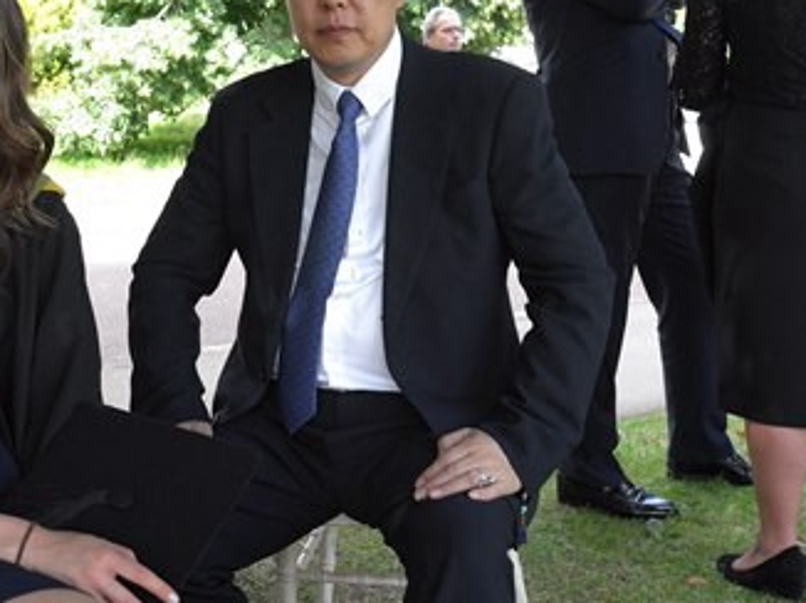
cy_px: 221
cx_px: 235
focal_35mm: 53
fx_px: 1233
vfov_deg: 27.4
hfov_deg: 35.6
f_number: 5.6
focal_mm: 24
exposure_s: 1/500
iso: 1600
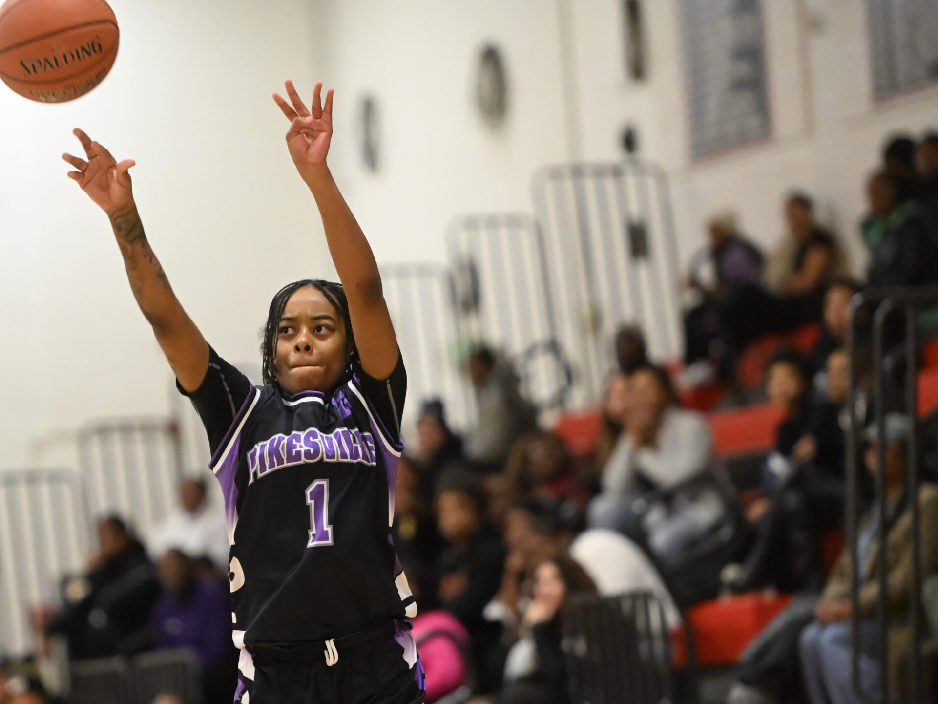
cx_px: 369
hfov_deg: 9.6
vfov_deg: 7.2
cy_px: 408
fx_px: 5555
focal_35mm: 205
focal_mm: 160
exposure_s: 1/800
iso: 12800
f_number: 2.8
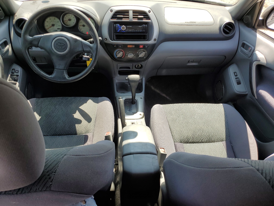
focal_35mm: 26
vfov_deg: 53.1
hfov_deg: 67.3
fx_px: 206
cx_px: 137
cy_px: 103
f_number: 1.5
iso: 50
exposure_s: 1/714
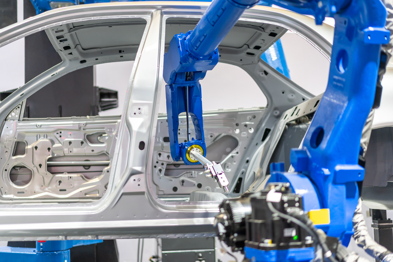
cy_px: 131
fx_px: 600
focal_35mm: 55
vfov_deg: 24.6
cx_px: 196
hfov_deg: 36.2
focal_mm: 55
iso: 640
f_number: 1.8
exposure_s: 1/500
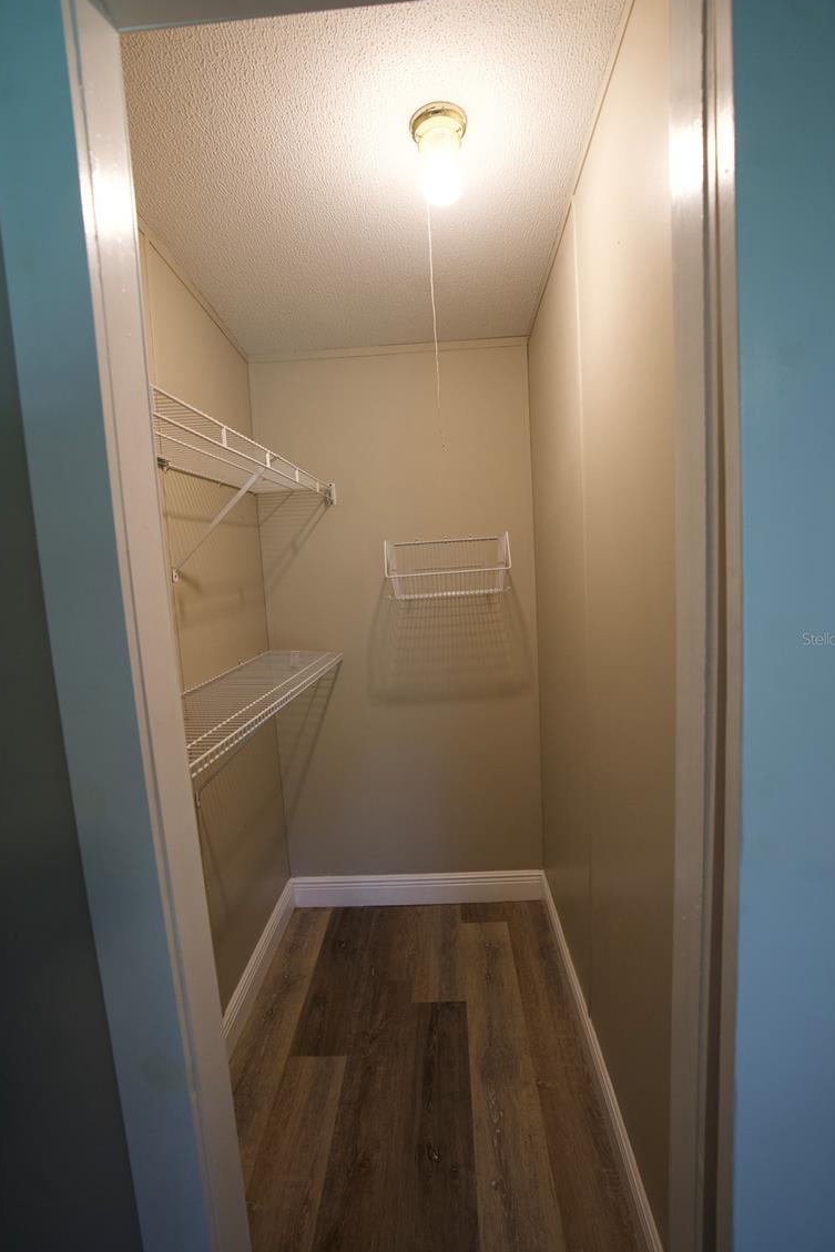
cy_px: 639
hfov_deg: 70.4
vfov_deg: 93.3
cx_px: 432
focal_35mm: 17
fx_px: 591
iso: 1600
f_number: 4
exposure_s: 1/160
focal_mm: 16
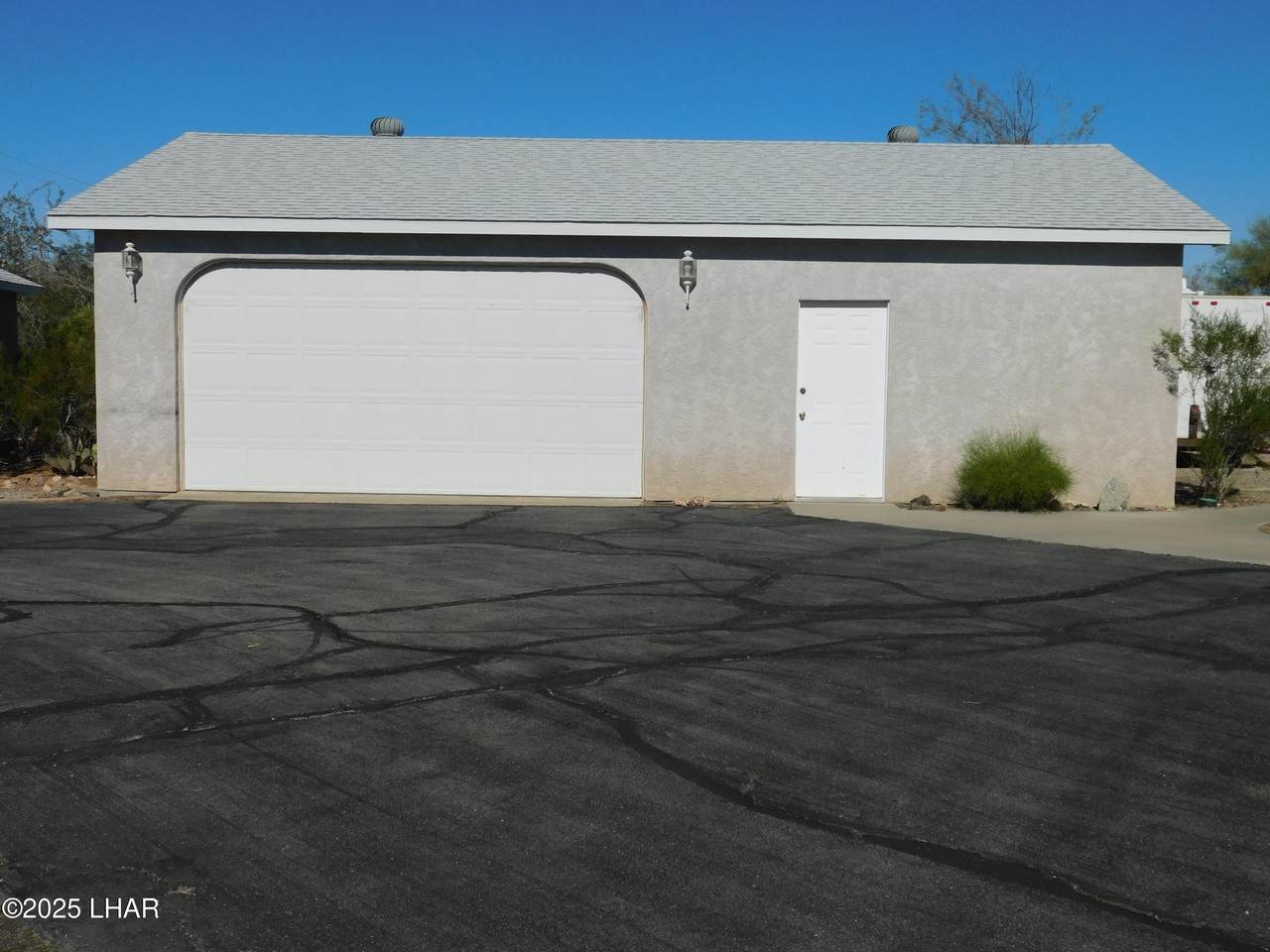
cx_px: 635
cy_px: 476
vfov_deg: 36.0
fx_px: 1468
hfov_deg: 46.8
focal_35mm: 40
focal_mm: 7.1
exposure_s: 1/1000
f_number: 7.2
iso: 125
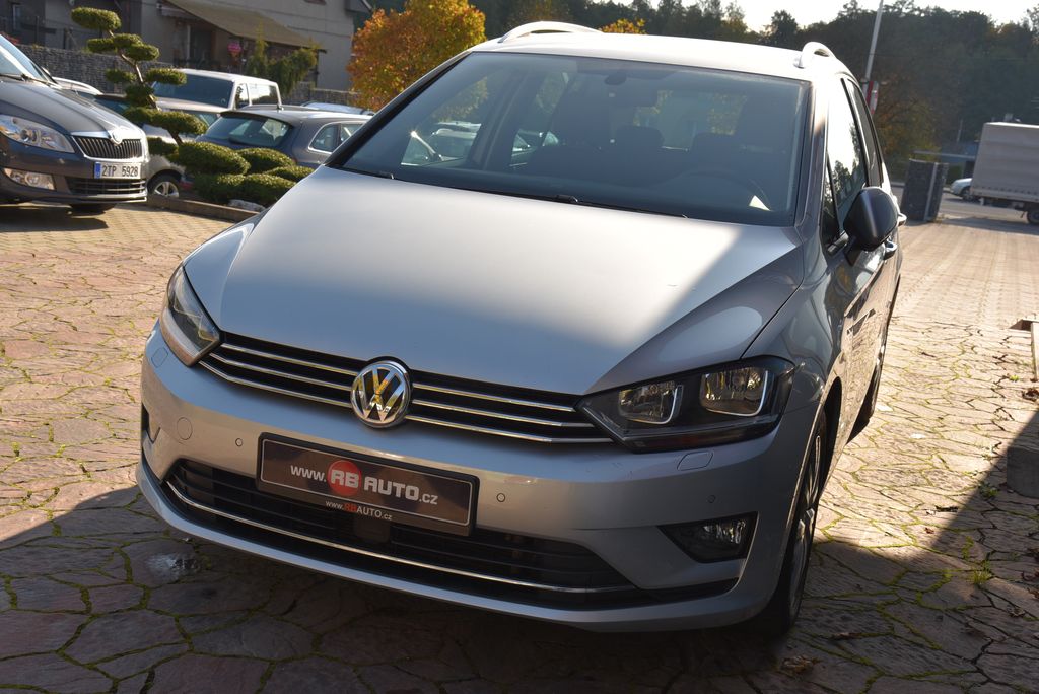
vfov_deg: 30.6
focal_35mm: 44
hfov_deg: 44.5
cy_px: 347
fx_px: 1271
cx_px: 520
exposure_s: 1/320
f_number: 9
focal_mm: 44
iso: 500
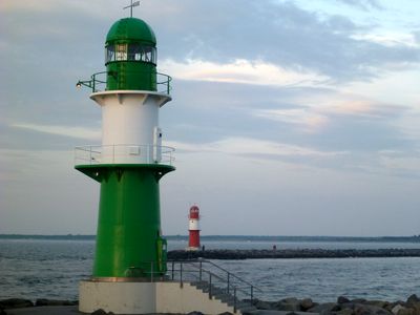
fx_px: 1043
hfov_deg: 22.8
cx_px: 210
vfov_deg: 17.2
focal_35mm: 86
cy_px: 158
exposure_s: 1/100
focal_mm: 15.3
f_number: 5.6
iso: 250
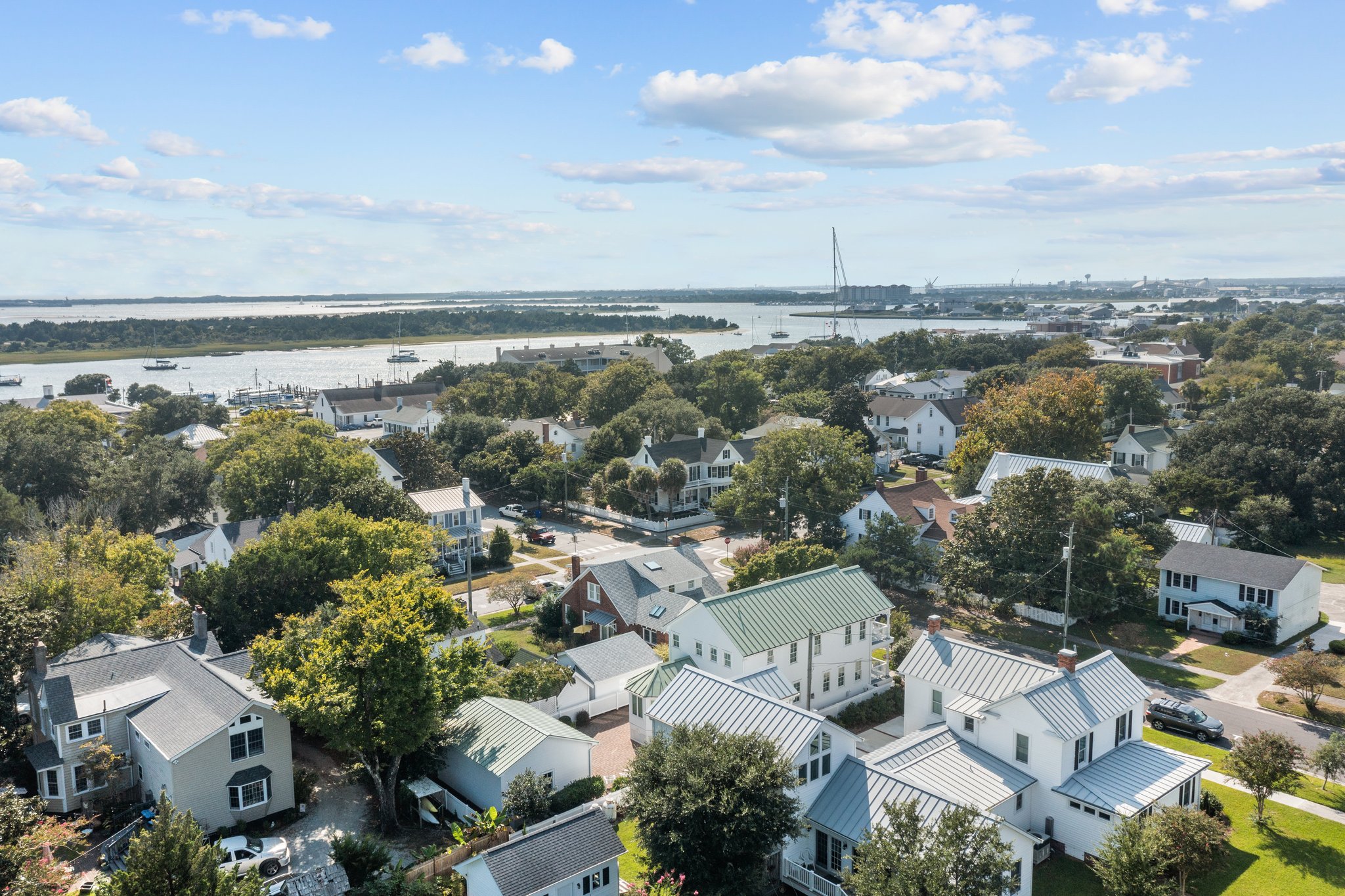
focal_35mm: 28
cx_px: 672
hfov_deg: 65.5
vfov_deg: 46.4
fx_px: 1046
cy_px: 448
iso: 100
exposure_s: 1/500
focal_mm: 10.26
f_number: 6.3
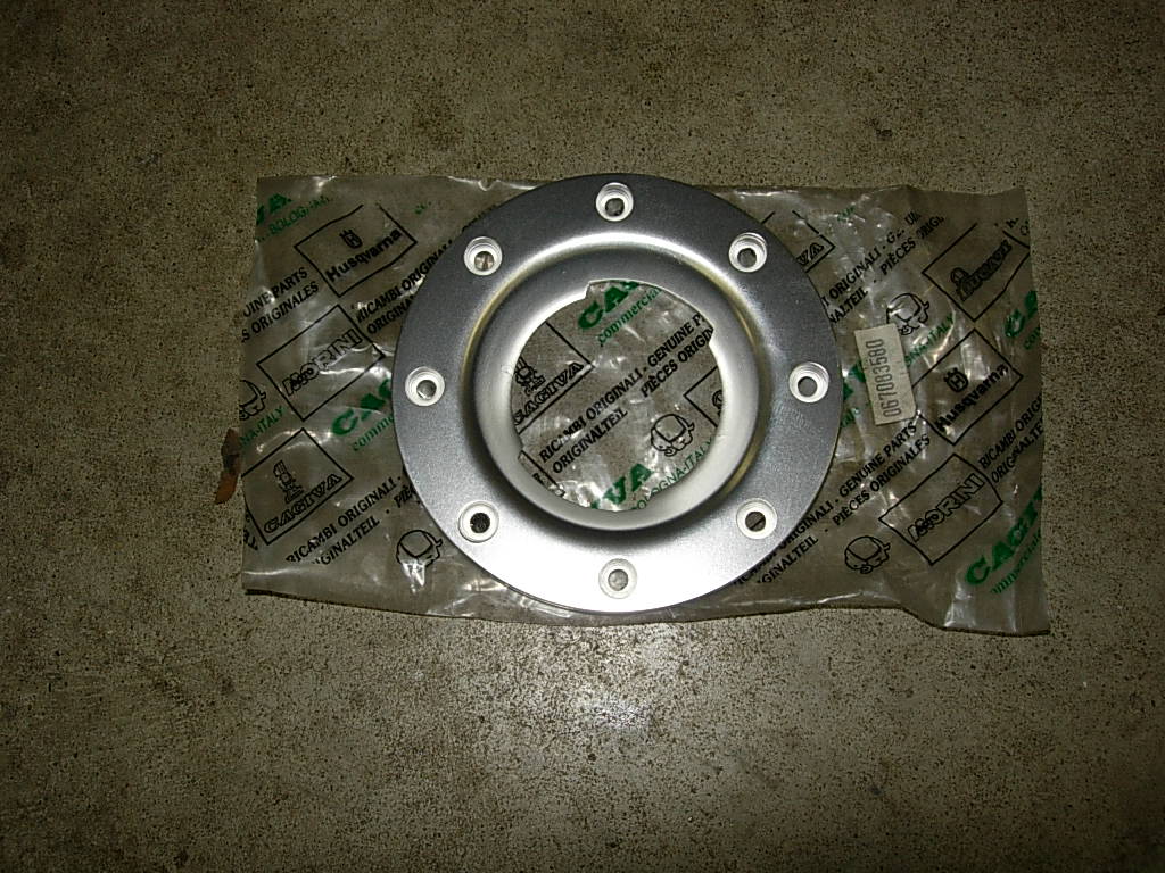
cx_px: 582
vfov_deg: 37.7
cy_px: 436
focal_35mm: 38
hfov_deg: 49.0
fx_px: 1279
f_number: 4.8
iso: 100
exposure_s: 1/64
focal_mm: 7.8
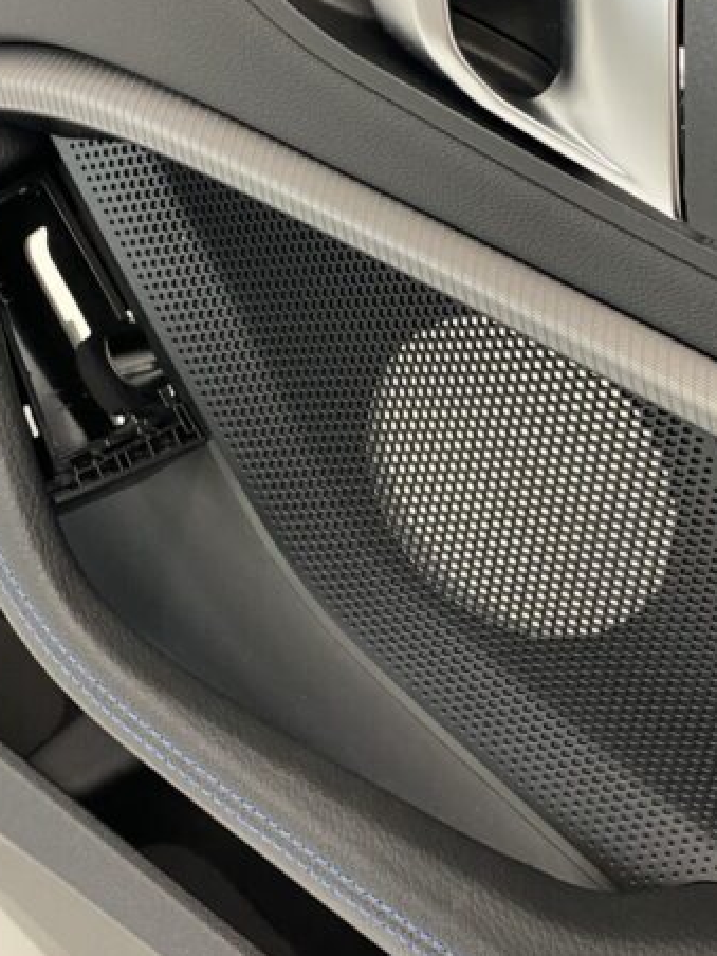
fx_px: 1270
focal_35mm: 46
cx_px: 434
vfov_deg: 40.8
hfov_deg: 31.4
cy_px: 324
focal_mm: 4.25
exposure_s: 1/50
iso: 320
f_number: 1.8
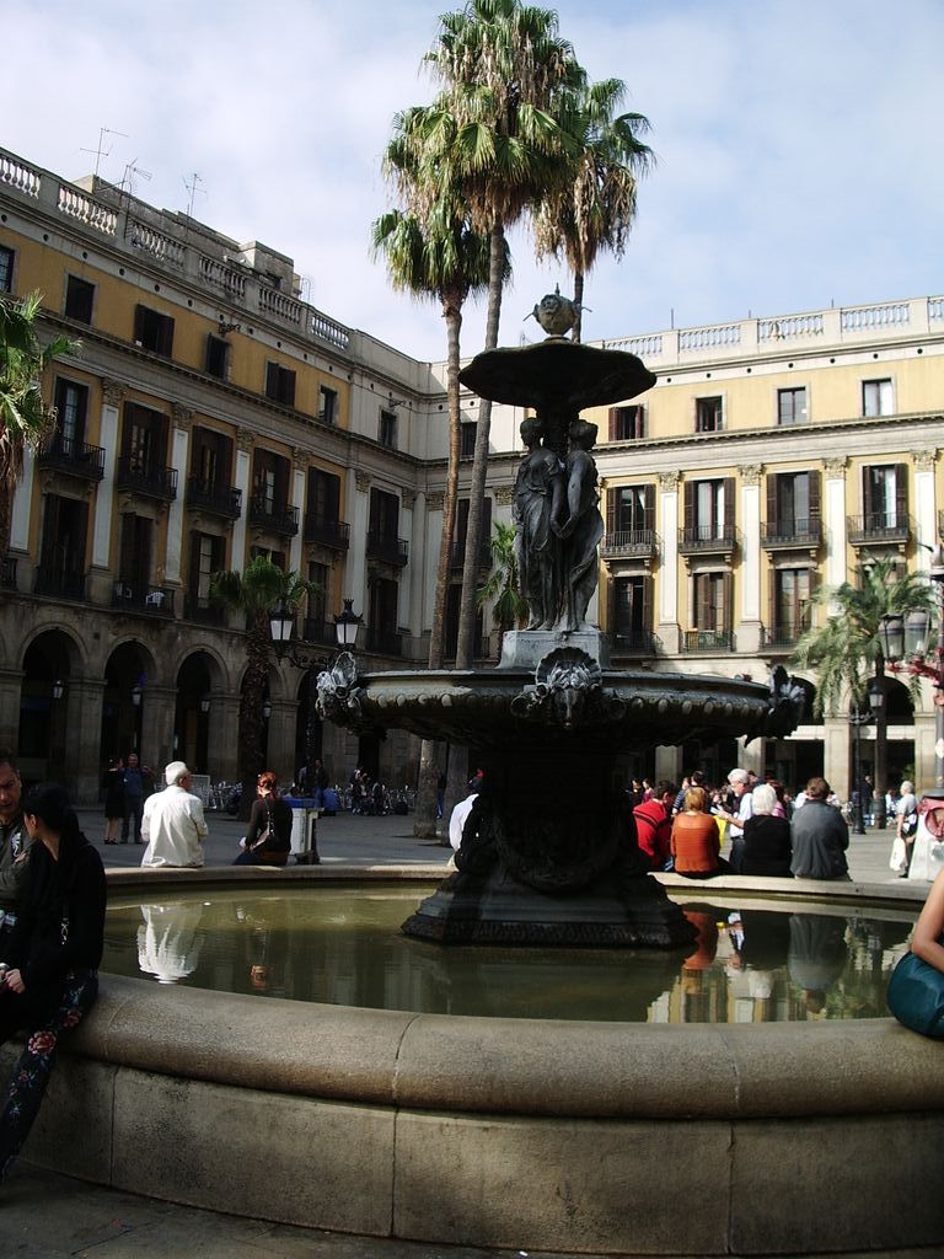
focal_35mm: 35
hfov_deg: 40.7
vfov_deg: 52.6
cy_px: 630
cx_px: 472
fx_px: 1273
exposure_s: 1/250
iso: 50
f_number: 4.3
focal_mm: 5.8
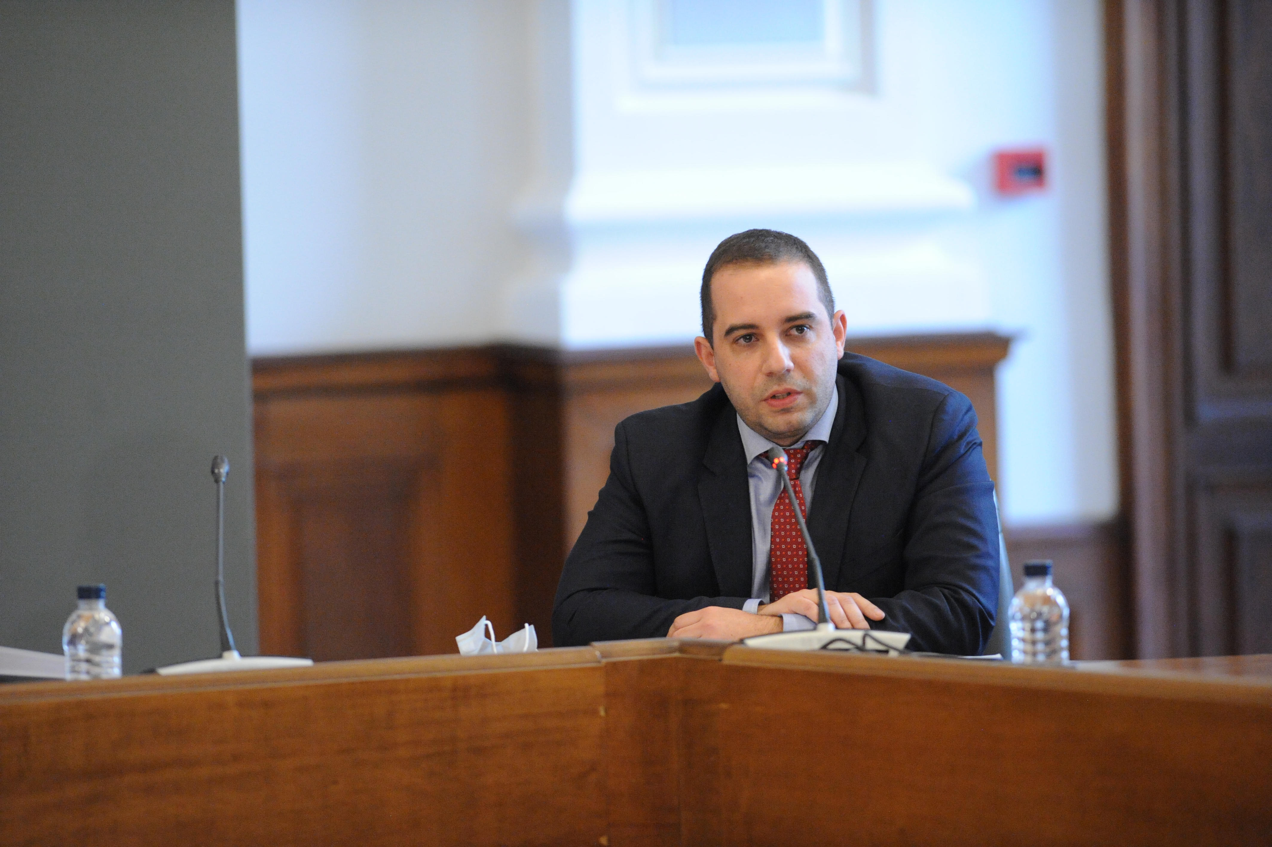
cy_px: 424
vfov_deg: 4.6
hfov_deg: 6.9
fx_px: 10593
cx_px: 636
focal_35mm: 300
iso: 6400
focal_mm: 300
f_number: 3.5
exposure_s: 1/500
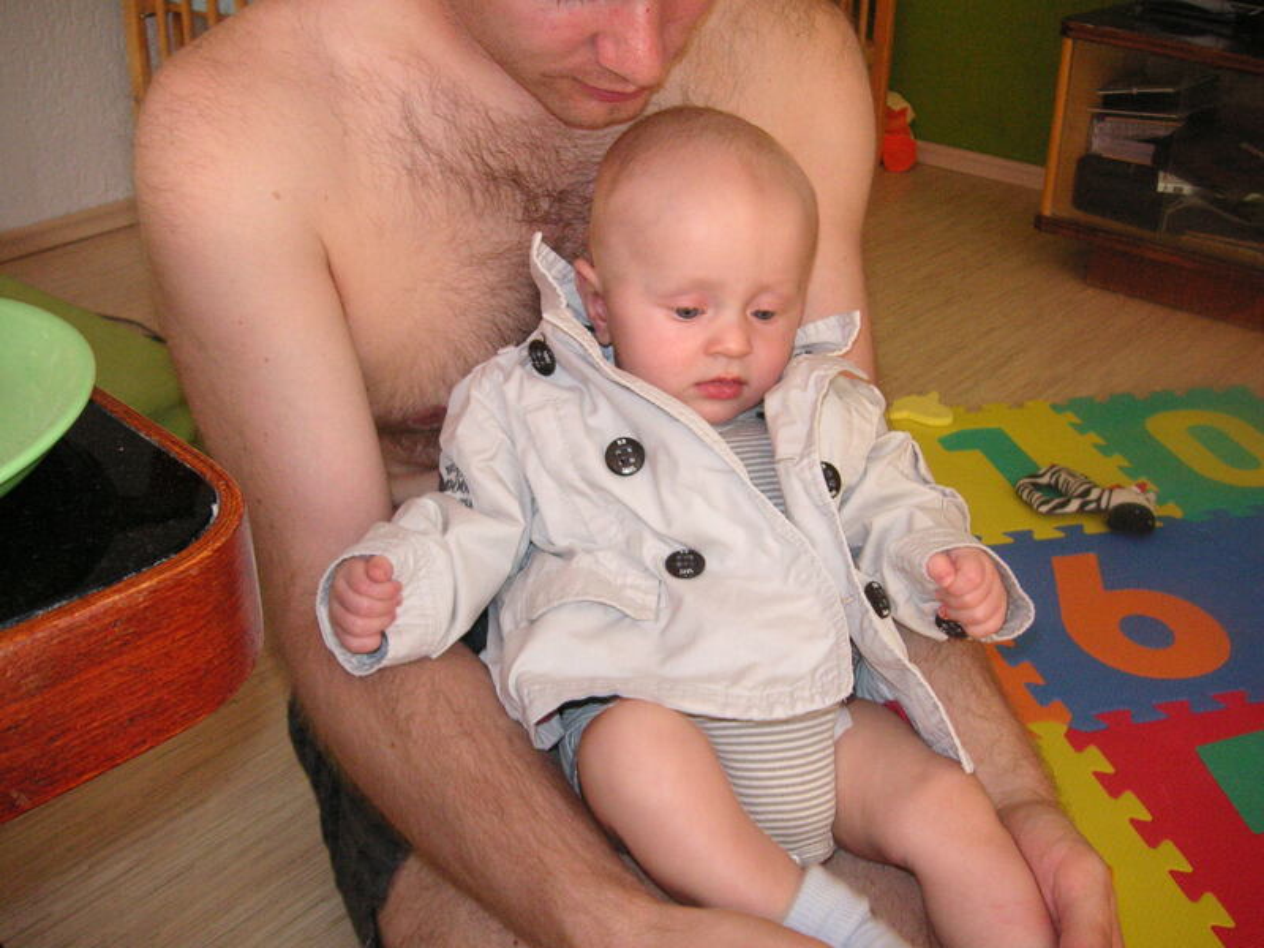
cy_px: 474
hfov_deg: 50.1
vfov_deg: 38.7
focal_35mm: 37
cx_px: 632
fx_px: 1351
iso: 160
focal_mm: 6.1
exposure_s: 1/45
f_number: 2.8
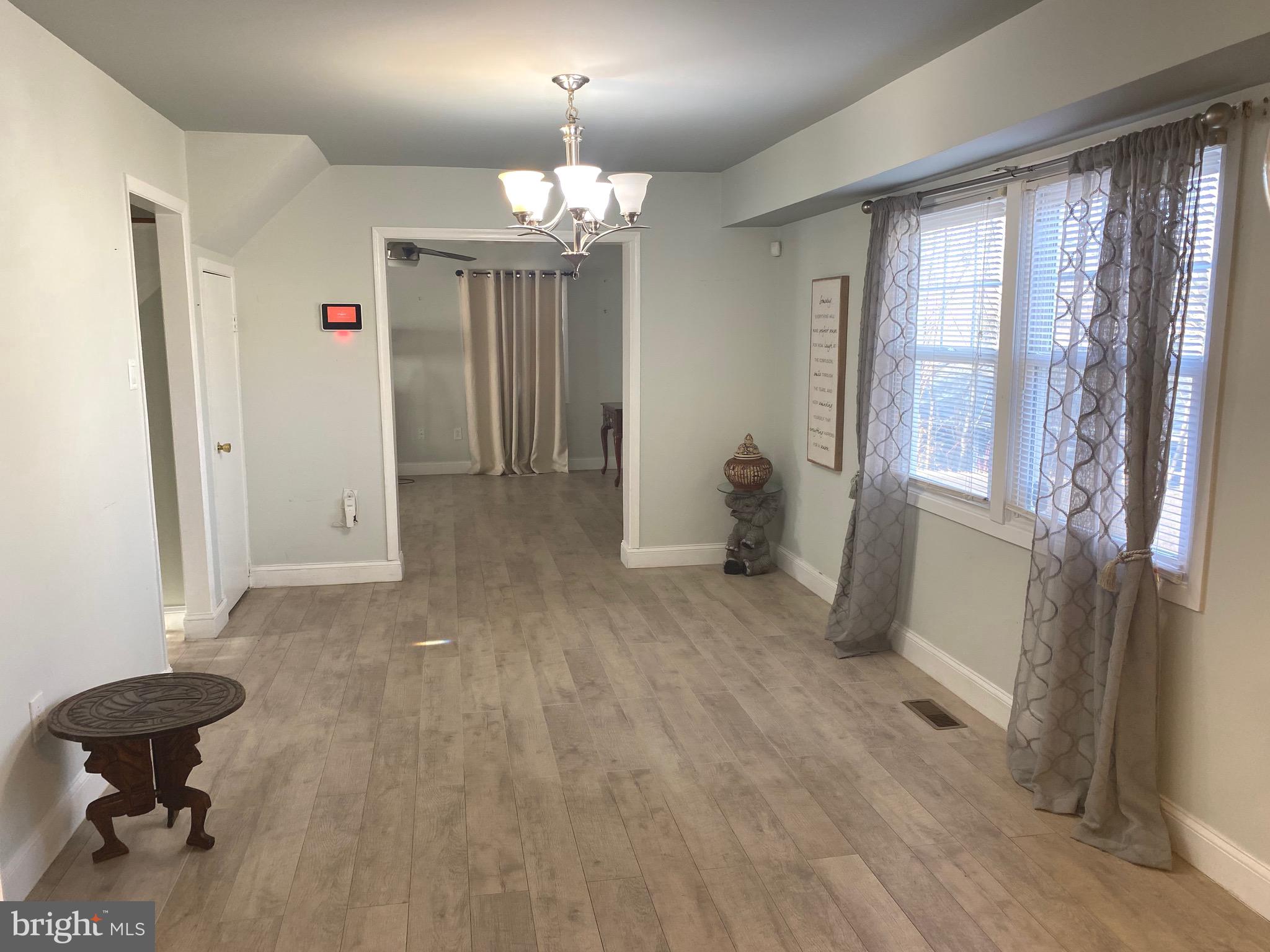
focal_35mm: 26
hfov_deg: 67.3
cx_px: 635
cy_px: 476
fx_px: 954
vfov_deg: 53.1
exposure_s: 1/60
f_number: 1.8
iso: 80
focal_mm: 4.25
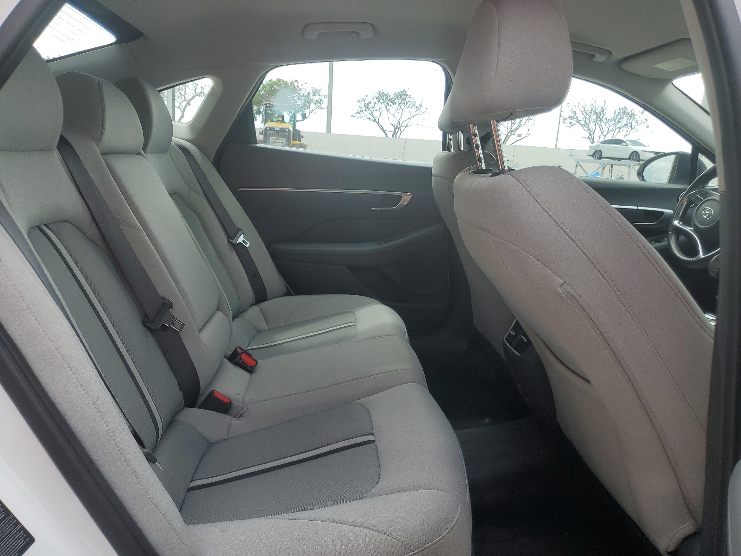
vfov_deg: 53.1
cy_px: 278
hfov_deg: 67.3
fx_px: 557
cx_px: 370
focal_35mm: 26
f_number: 1.5
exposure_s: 1/588
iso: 50
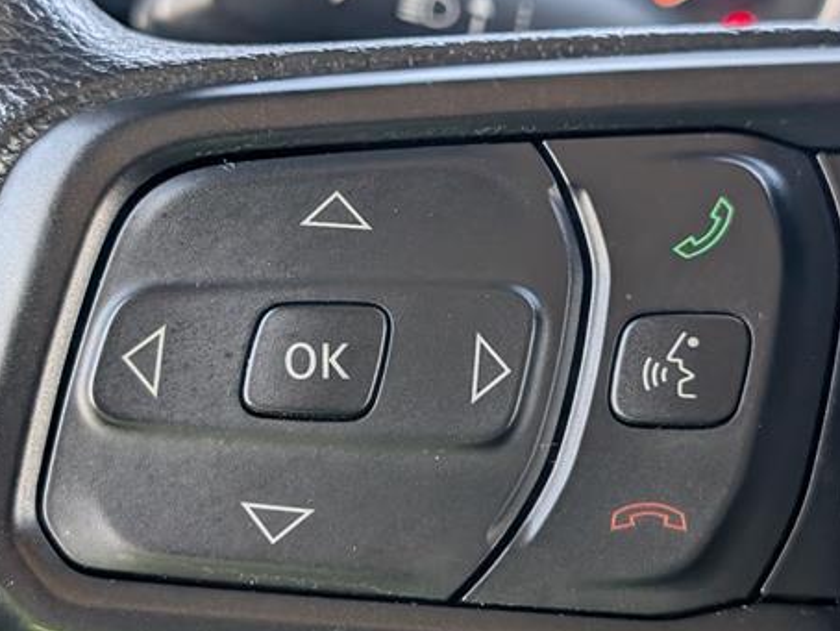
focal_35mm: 69
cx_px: 403
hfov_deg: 28.1
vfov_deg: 21.3
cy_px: 337
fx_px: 1675
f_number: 1.68
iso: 694
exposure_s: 1/455
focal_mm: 6.9
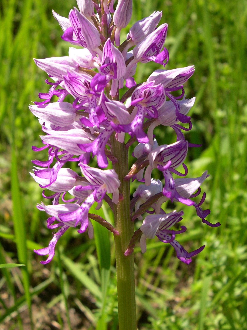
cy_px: 165
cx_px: 124
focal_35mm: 38
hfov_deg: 37.7
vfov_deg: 49.0
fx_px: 362
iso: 100
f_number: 7.6
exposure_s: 1/132
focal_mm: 8
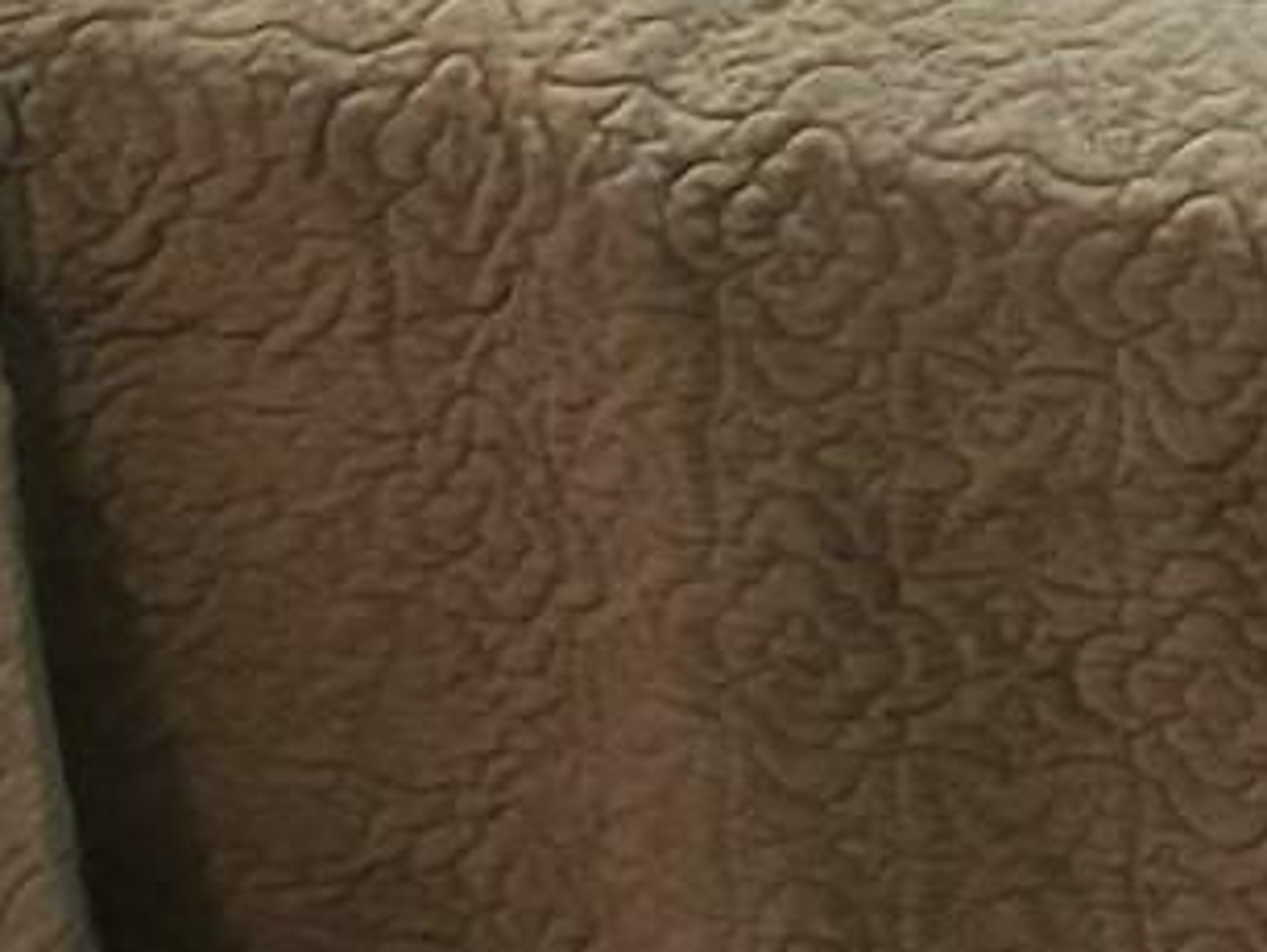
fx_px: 6374
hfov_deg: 10.2
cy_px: -1801
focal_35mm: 174
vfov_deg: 7.6
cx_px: 2807
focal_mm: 4.3
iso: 200
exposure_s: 1/40
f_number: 2.4
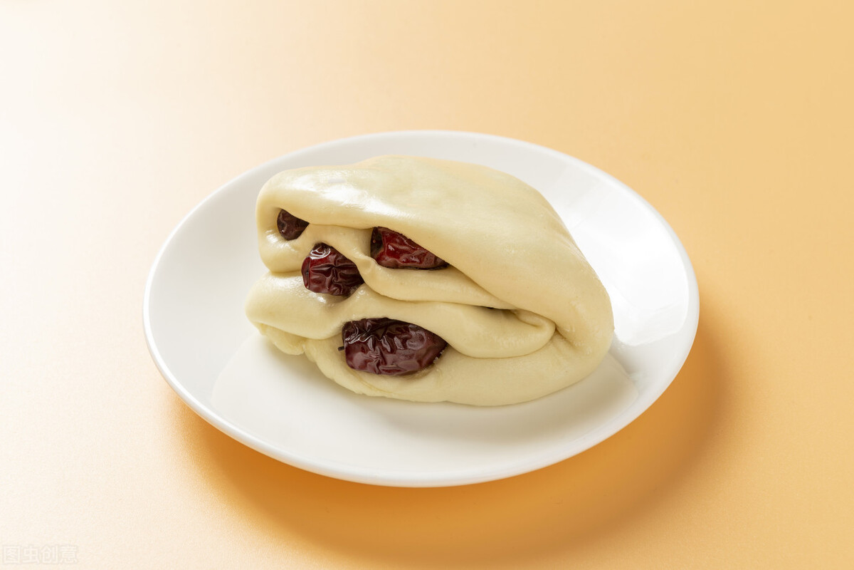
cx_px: 427
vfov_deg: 19.5
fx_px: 1660
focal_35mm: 70
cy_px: 285
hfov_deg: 28.8
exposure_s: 1/125
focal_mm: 70
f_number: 14
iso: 100
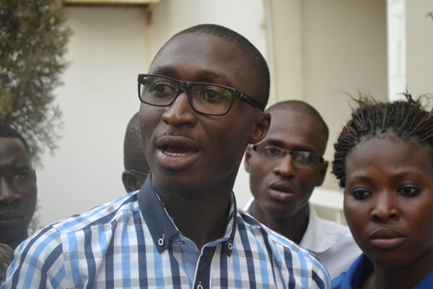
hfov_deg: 24.6
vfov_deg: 16.6
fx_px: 992
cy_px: 144
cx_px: 216
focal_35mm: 82
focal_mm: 55
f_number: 5.6
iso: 3200
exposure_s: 1/400
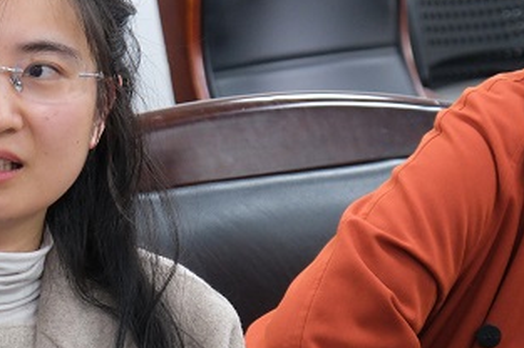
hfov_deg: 8.4
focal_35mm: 243
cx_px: 39
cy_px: 294
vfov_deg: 5.6
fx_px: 3533
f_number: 4
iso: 1000
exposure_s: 1/75
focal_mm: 50.5
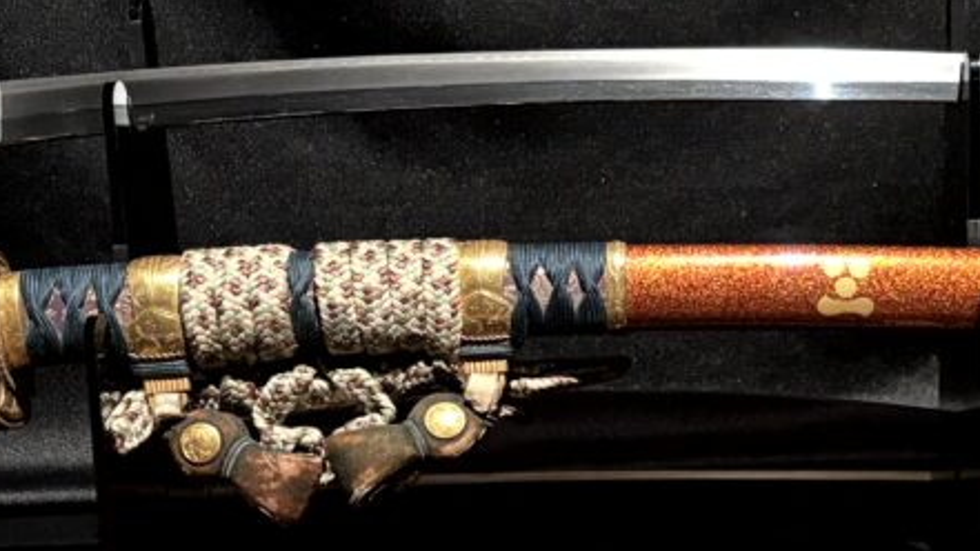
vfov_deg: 15.6
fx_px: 2001
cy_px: 422
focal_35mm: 77
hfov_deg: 27.5
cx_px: 596
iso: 1250
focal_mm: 5.96
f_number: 1.6
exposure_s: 1/15
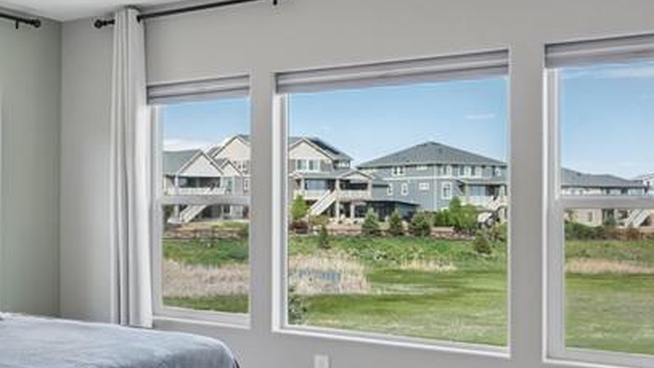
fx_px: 867
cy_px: 204
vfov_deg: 23.9
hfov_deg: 36.7
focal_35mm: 50
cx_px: -13
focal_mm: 19
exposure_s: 1/30
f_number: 10
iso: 250
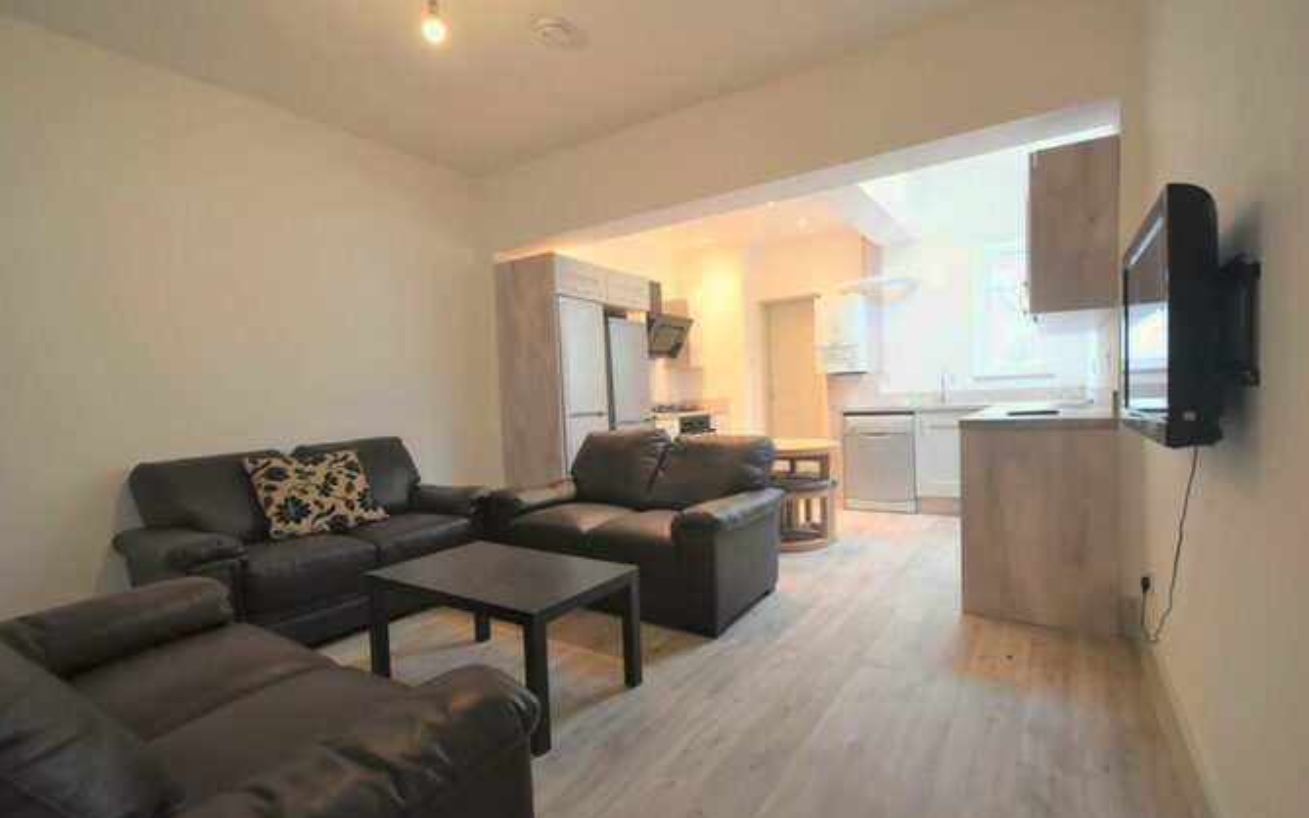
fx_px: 571
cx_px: 667
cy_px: 424
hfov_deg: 97.8
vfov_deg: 71.2
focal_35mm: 16
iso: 800
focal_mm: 10
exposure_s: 1/60
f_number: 4
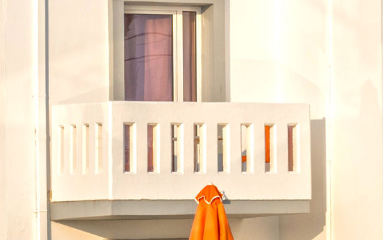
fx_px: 3185
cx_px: 41
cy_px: 181
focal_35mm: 305
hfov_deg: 6.9
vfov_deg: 4.3
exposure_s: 1/1250
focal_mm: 55
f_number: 7.1
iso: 100
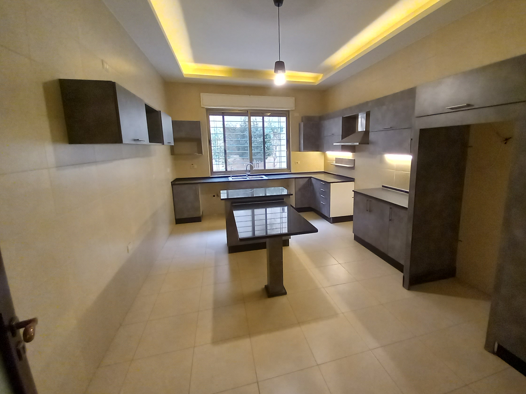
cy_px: 190
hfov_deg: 97.9
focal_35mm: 15
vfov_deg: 81.7
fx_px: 228
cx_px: 288
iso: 200
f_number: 2.2
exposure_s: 1/25
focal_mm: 1.13
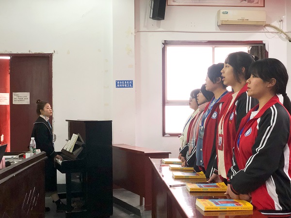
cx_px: 146
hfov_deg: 36.8
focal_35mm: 52
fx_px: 437
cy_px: 109
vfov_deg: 28.0
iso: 160
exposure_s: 1/17
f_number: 2.4
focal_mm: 6
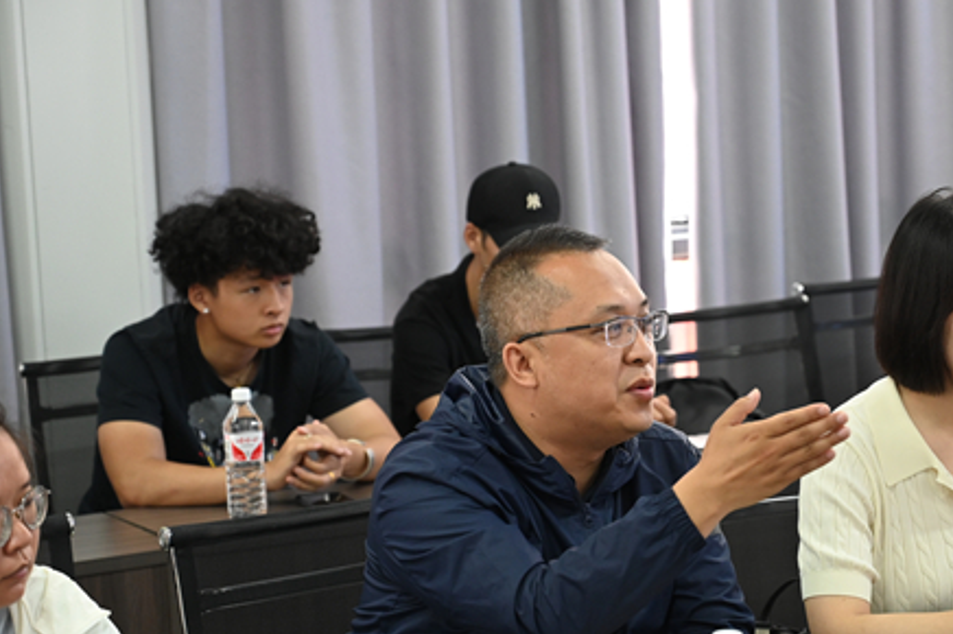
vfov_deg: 14.4
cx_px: 608
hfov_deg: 21.4
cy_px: 320
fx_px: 2513
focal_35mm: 95
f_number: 4
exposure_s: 1/125
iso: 2000
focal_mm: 69
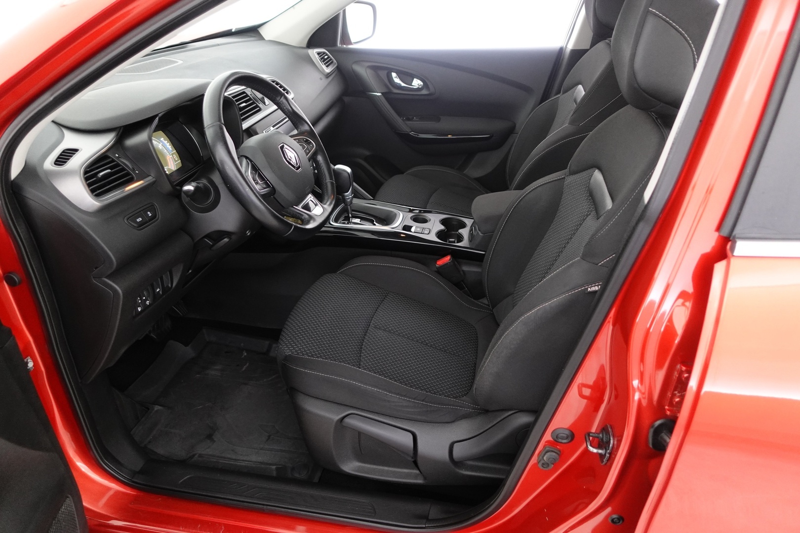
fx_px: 533
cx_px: 400
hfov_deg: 73.7
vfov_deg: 53.1
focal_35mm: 24
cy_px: 266
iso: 800
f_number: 1.8
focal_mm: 9.4
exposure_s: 1/20
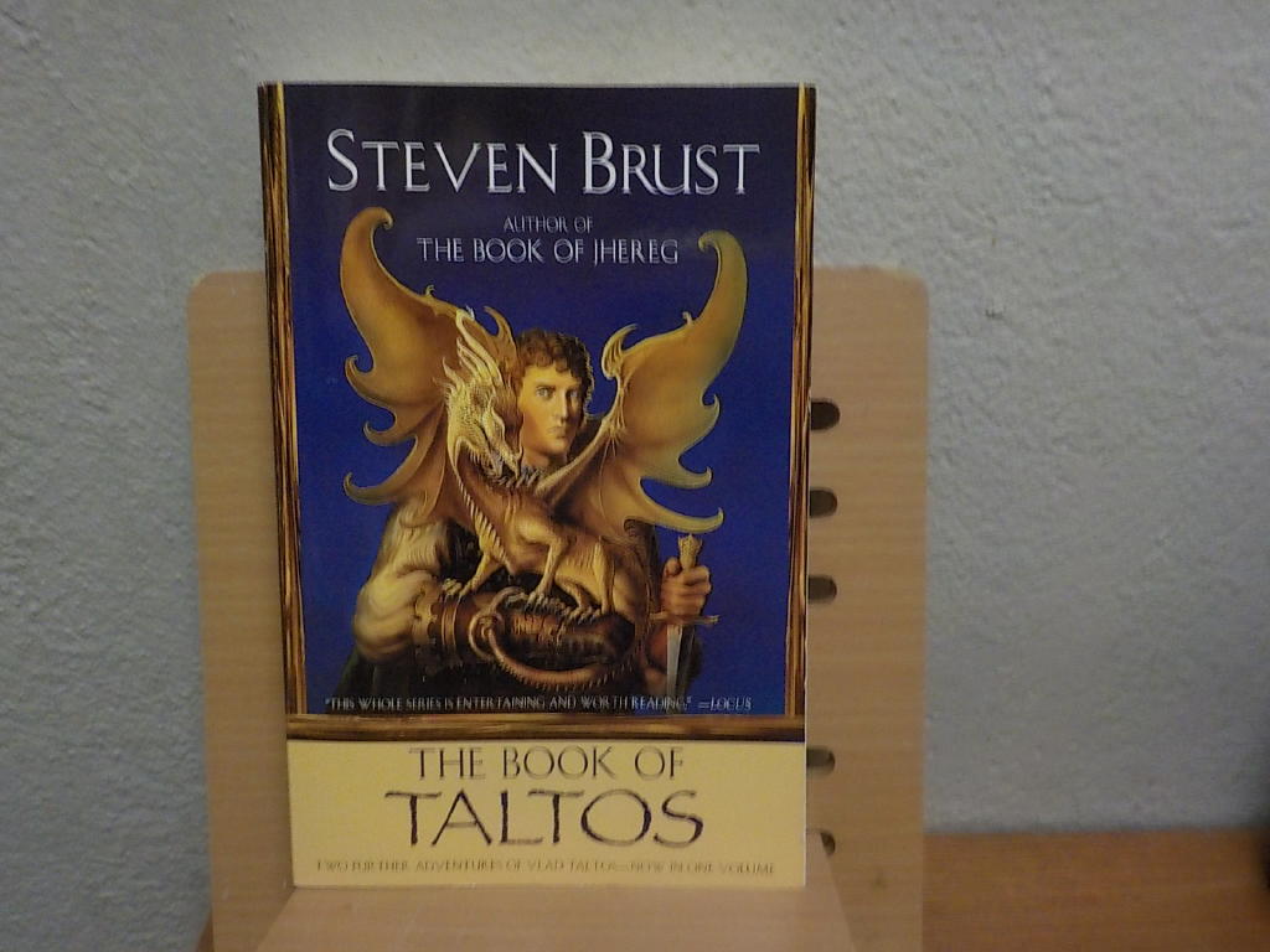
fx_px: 1101
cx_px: 635
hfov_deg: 60.0
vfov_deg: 46.8
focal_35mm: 30
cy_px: 476
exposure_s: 1/15
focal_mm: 4.1
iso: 400
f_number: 3.3
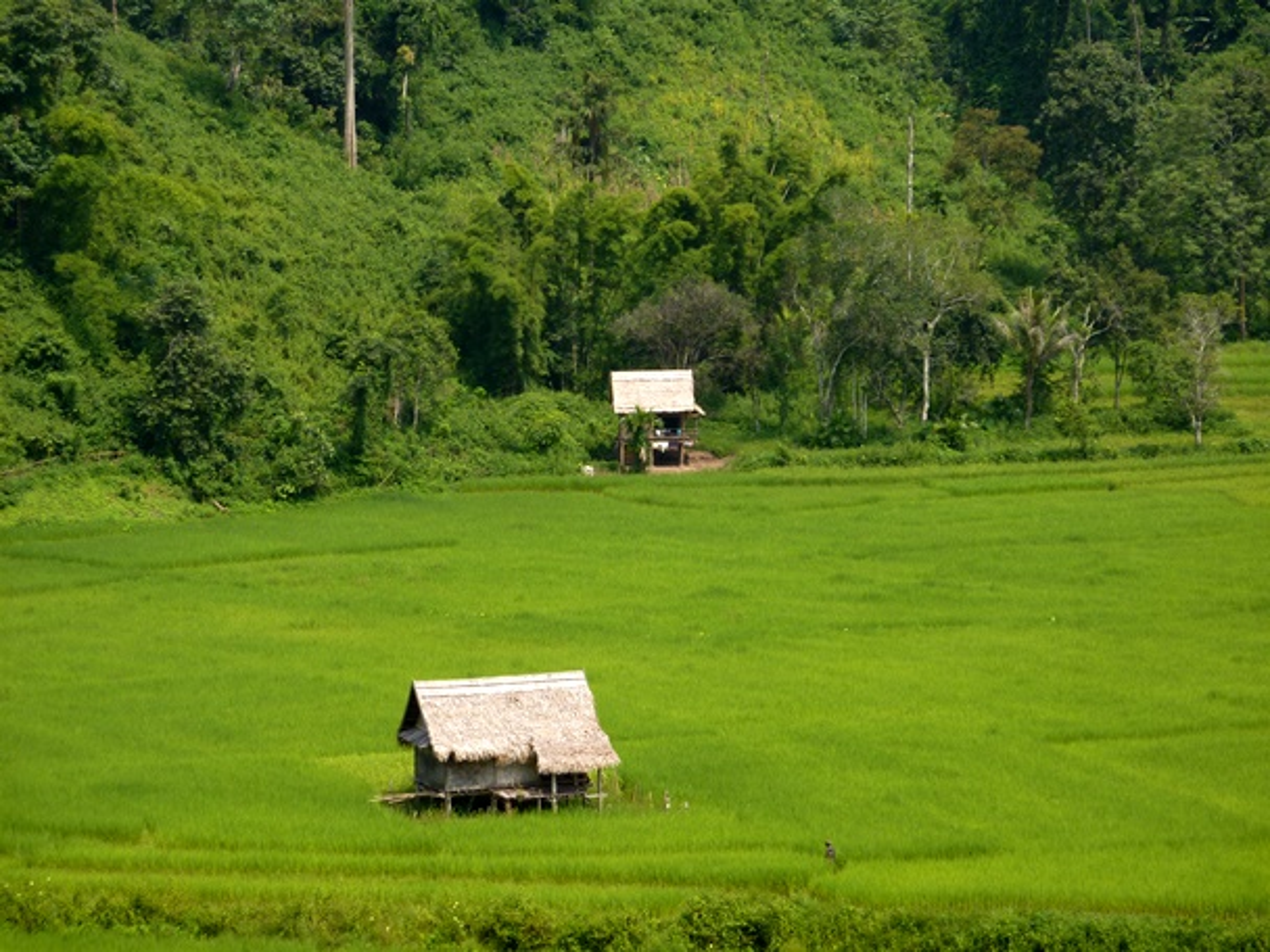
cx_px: 635
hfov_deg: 13.4
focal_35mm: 147
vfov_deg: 10.1
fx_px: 5393
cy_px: 476
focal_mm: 24.1
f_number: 4.5
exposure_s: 1/400
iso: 80
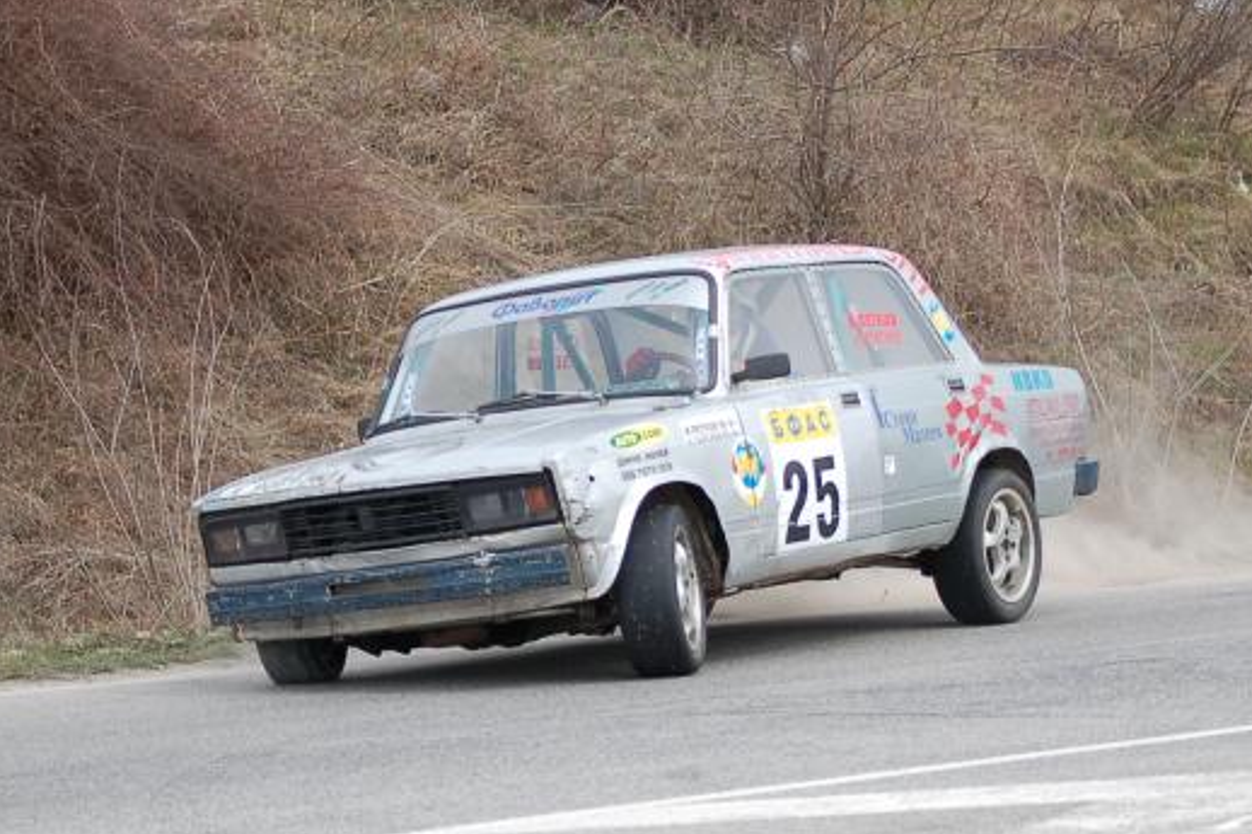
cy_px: 342
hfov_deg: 12.6
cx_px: 633
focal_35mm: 163
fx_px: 5666
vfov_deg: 8.4
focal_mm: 55
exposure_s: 1/1000
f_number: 4
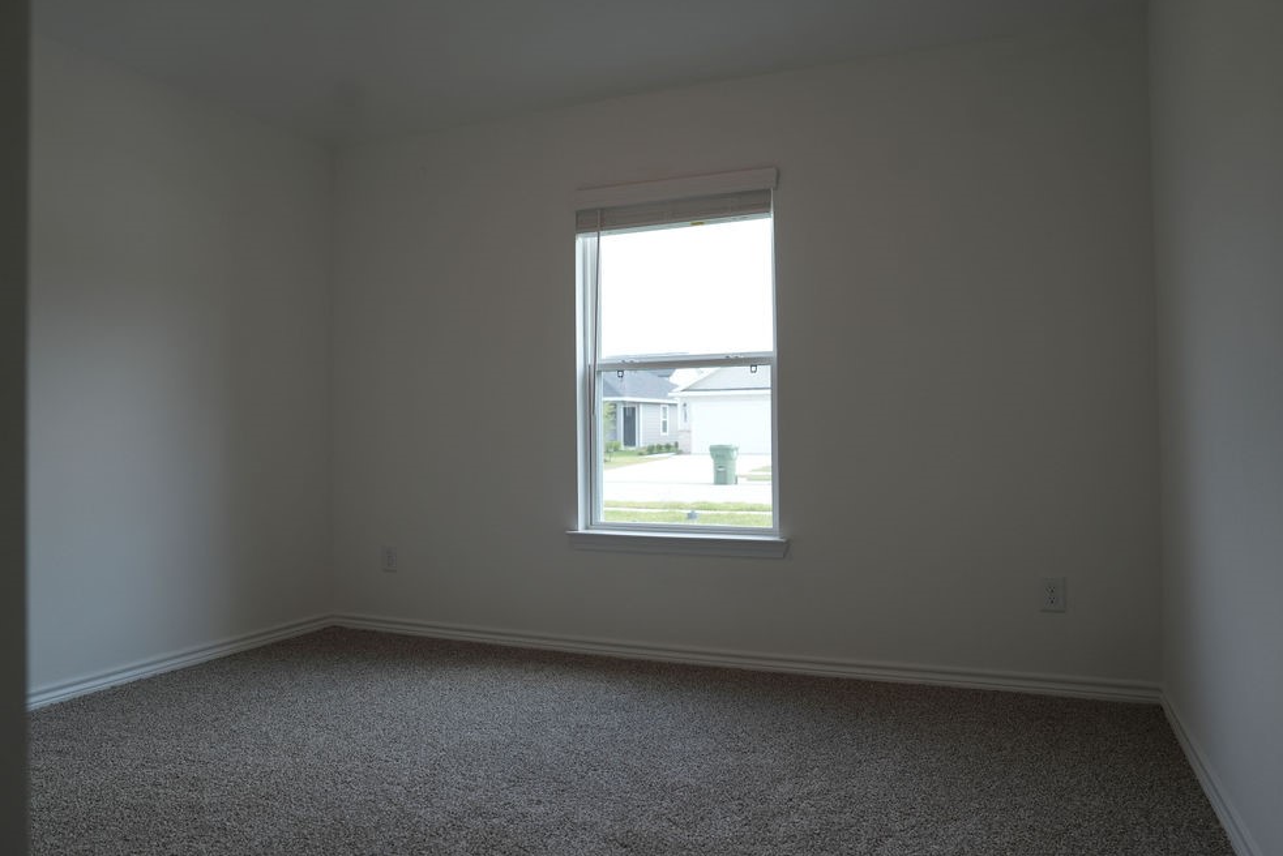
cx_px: 626
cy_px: 417
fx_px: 891
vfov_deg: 51.3
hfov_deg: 71.5
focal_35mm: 25
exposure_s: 1/160
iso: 250
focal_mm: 24
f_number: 4
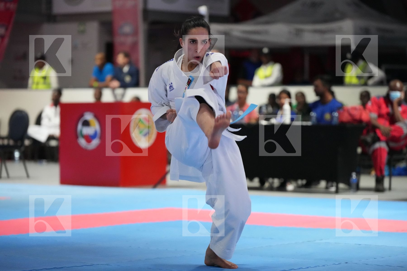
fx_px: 1481
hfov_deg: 15.6
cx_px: 204
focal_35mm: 131
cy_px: 136
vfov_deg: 10.5
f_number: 2.8
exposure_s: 1/500
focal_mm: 131
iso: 10000
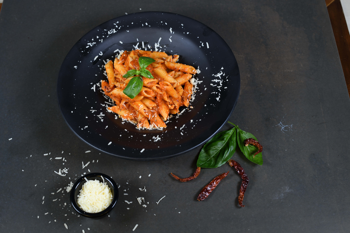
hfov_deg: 39.6
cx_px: 175
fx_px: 486
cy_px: 116
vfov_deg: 27.0
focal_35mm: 50
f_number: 6.3
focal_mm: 50
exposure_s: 1/60
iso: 400
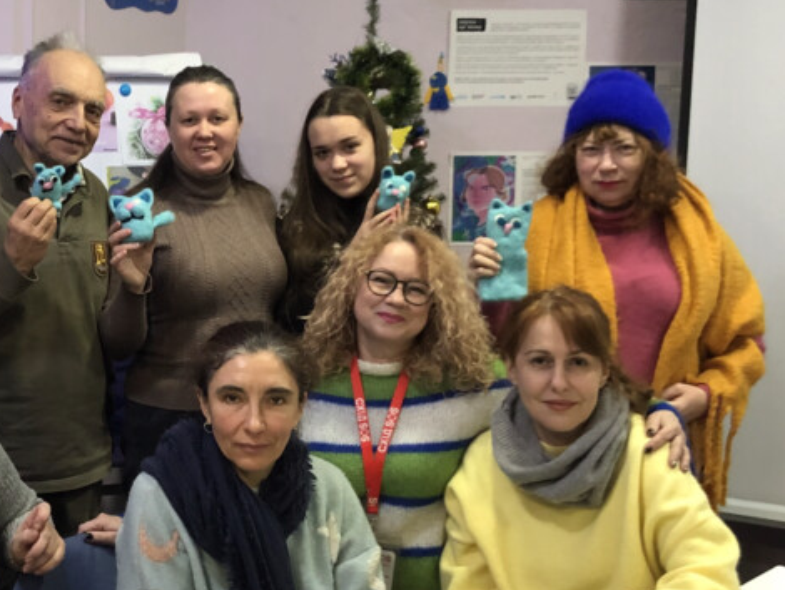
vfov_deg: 24.0
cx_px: 150
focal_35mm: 61
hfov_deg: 30.8
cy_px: 262
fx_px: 1384
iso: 80
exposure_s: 1/17
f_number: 1.8
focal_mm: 4
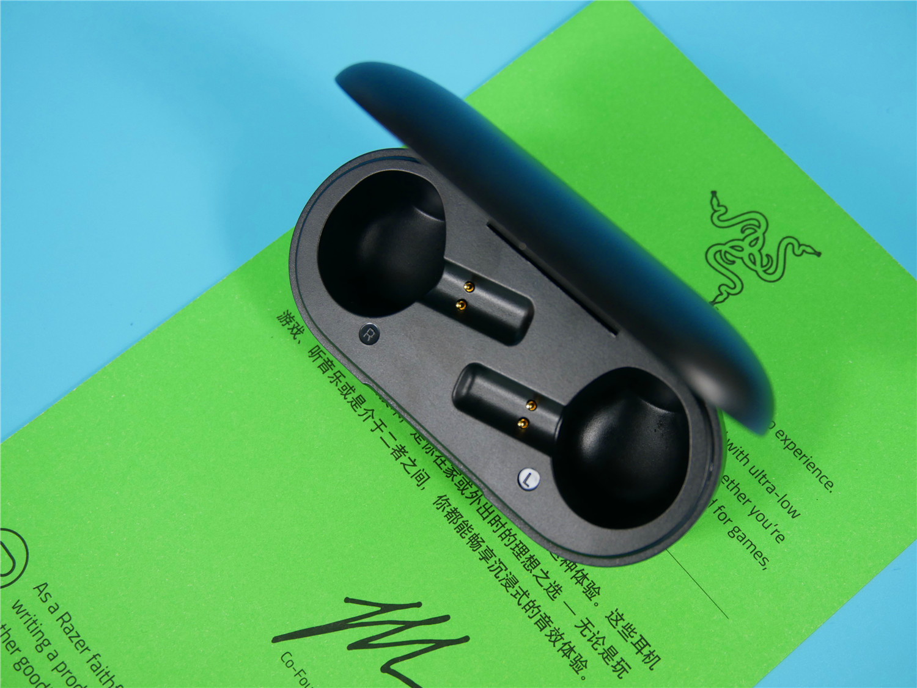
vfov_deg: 28.0
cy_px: 344
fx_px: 1378
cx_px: 458
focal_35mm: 52
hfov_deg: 36.8
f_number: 5.1
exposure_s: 1/60
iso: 320
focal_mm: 26
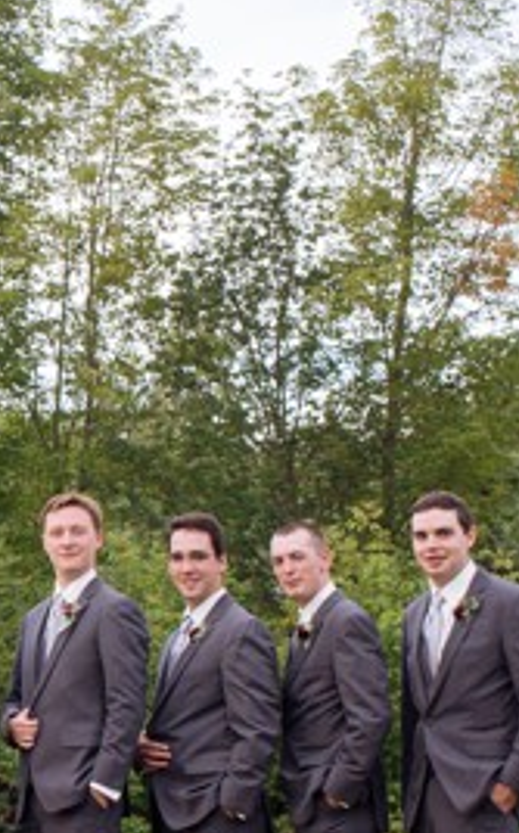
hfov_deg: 10.3
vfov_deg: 17.3
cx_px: -395
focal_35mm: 120
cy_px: 573
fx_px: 2722
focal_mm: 35
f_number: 8
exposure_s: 1/125
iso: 400
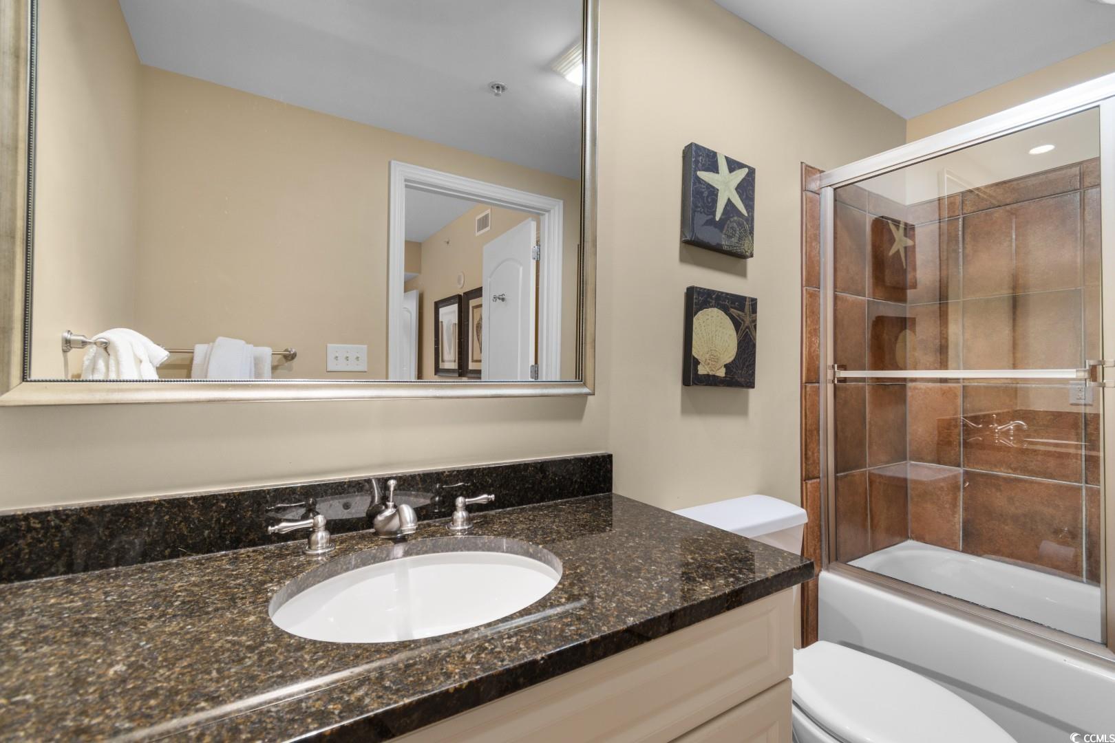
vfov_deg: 77.3
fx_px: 465
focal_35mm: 15
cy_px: 372
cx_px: 558
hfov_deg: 100.4
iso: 100
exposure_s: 1/3
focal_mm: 10
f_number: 4.5
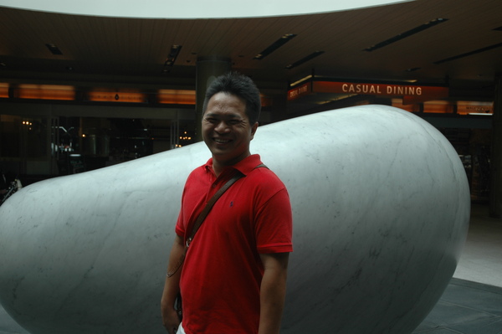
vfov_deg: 33.0
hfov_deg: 48.0
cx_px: 251
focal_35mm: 40
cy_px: 167
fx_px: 564
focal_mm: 27
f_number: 5.6
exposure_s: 1/100
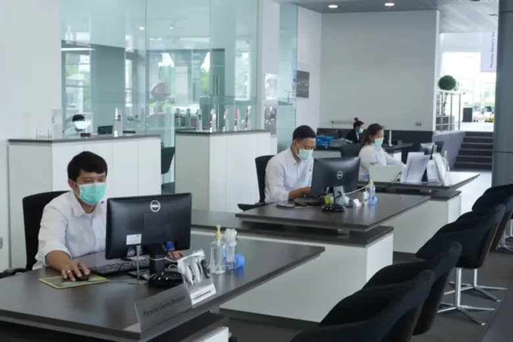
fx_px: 727
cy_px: 171
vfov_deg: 26.5
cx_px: 256
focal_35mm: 51
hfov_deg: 38.9
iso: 400
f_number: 5
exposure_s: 1/30
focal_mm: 25
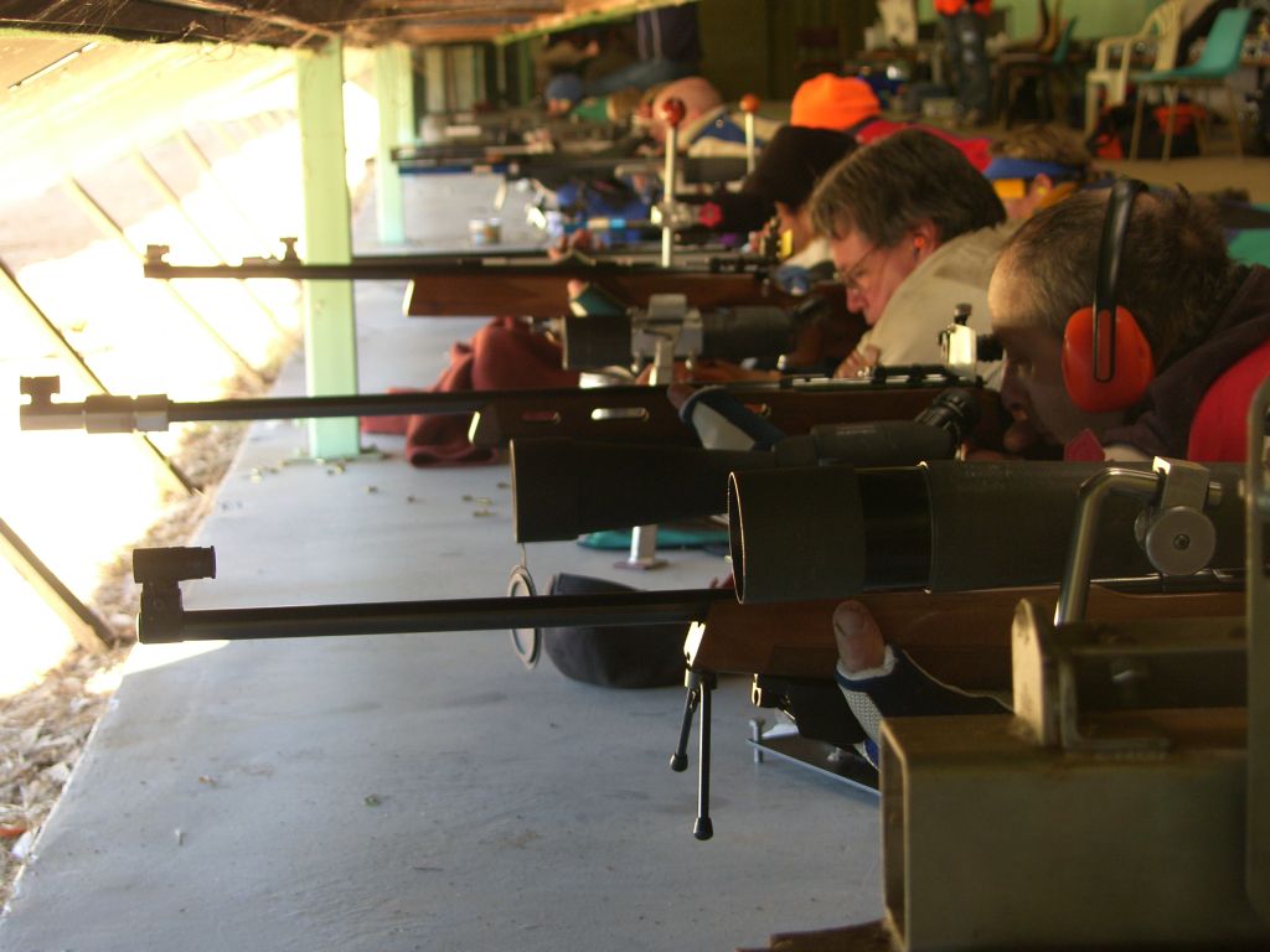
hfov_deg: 24.4
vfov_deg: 18.4
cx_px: 635
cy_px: 476
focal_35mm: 80
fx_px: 2935
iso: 100
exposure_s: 1/20
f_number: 3.2
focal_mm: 20.7
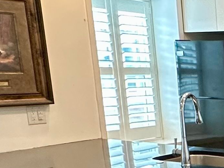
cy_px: 193
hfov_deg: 19.0
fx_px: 531
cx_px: 390
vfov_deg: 17.3
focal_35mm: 82
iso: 250
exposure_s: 1/120
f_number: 2.2
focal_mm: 2.22
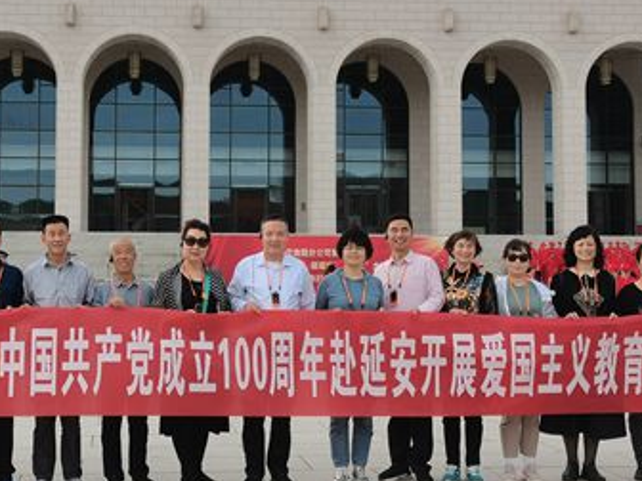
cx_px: 216
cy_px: 216
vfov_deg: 24.8
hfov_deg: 32.4
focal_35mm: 59
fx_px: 1094
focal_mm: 5.58
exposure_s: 1/752
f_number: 1.8
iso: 50
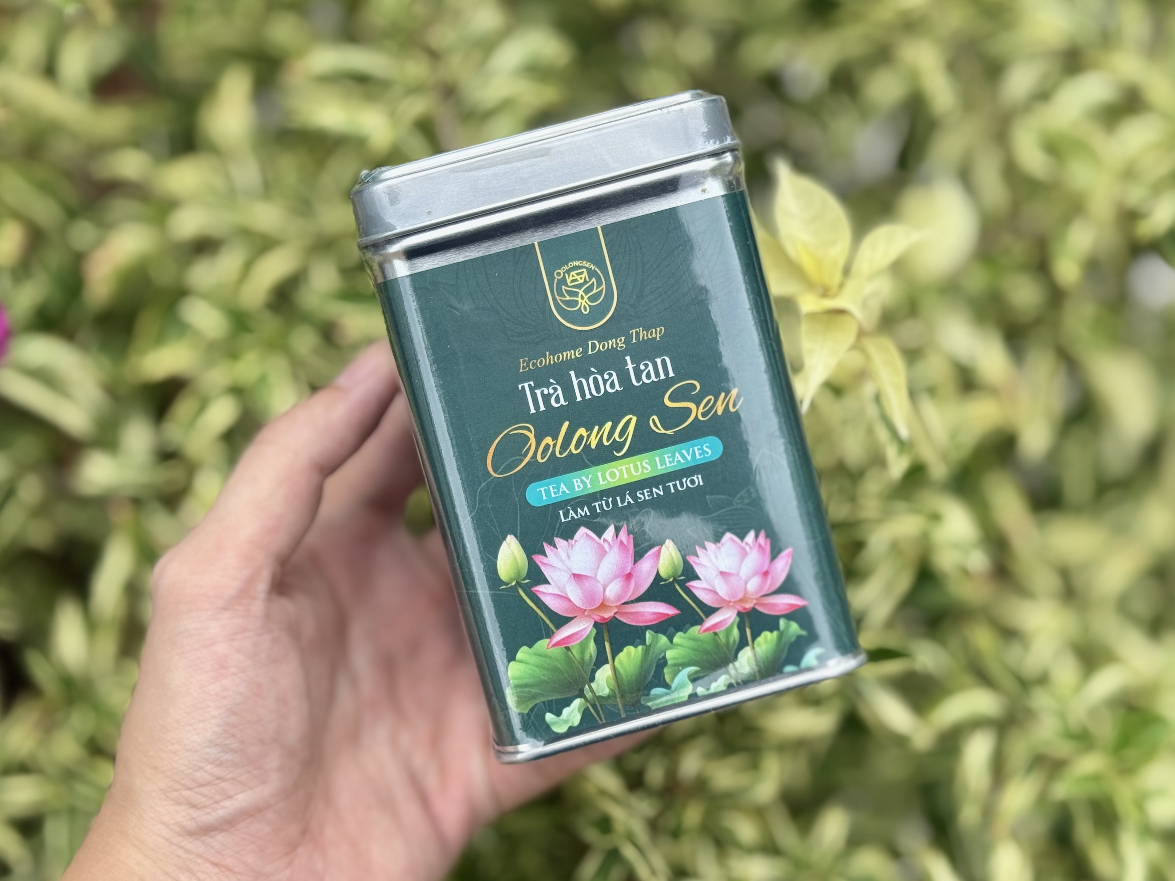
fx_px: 1629
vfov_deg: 30.3
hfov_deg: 39.7
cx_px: 588
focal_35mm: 48
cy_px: 440
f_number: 1.78
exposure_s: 1/1403
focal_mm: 6.76
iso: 64
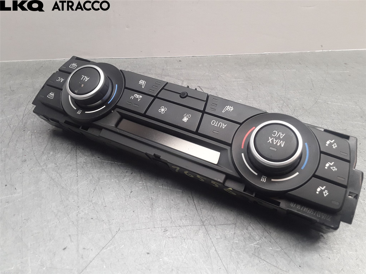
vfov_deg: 49.7
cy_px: 137
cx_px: 183
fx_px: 296
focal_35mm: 28
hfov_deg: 63.4
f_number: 1.9
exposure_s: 1/50
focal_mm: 2.91
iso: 50
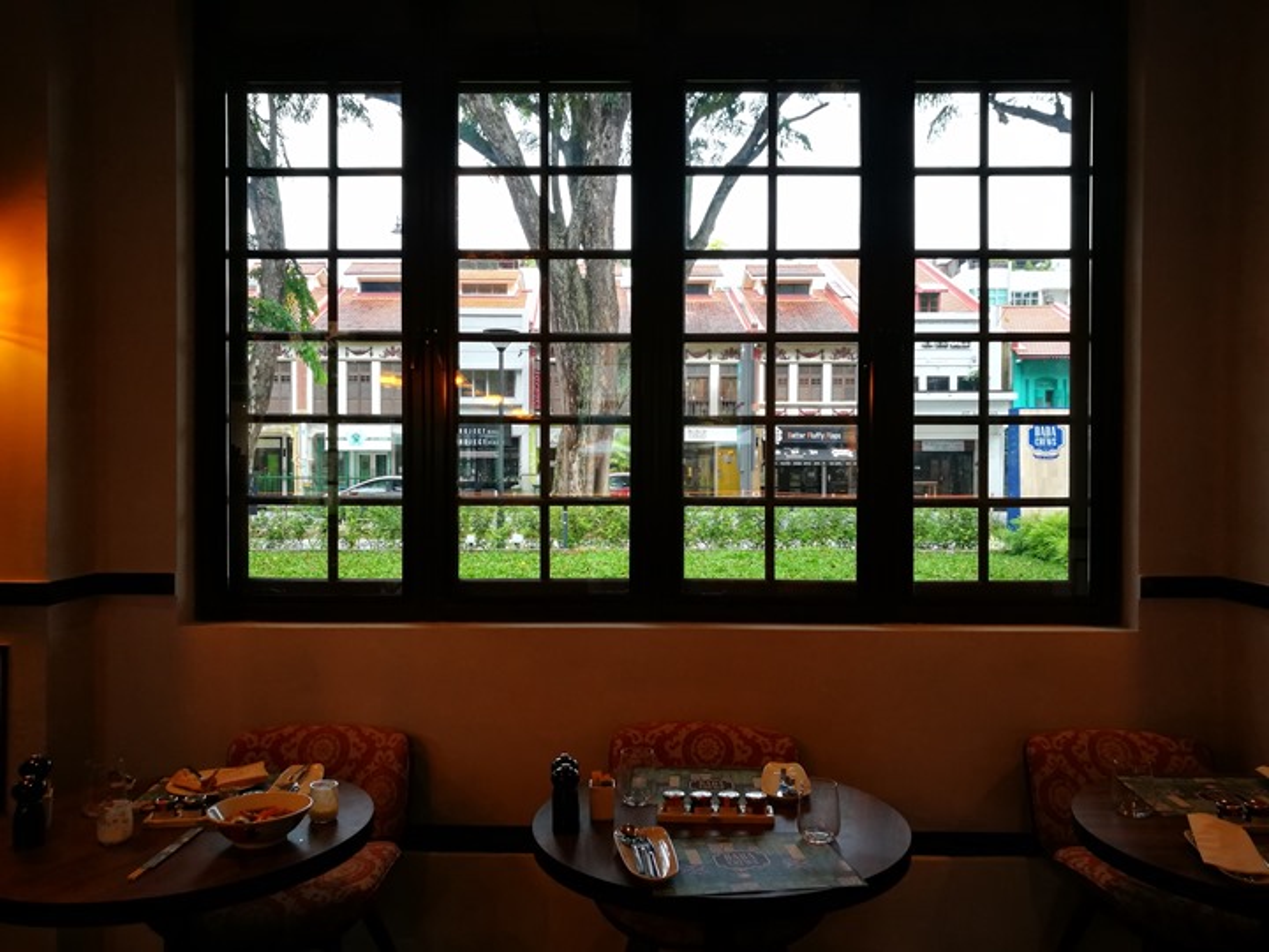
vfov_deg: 51.4
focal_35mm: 27
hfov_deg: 65.3
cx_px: 634
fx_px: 990
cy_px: 476
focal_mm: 4.5
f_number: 2.2
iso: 160
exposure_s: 1/50
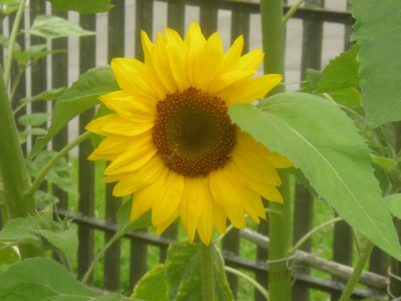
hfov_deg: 19.6
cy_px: 150
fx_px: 1158
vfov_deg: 14.8
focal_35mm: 100
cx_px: 200
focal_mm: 17.1
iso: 50
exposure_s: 1/80
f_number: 5
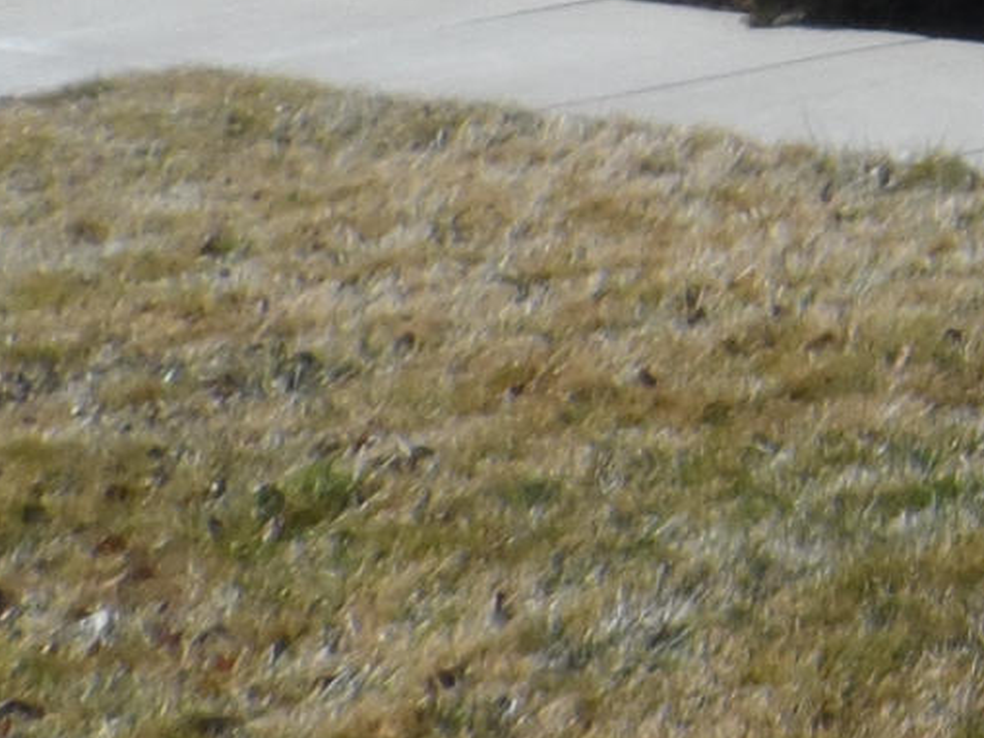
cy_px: -573
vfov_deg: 11.0
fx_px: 3582
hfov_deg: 13.3
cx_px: 2031
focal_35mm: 126
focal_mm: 4
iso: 80
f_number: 4.5
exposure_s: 1/500
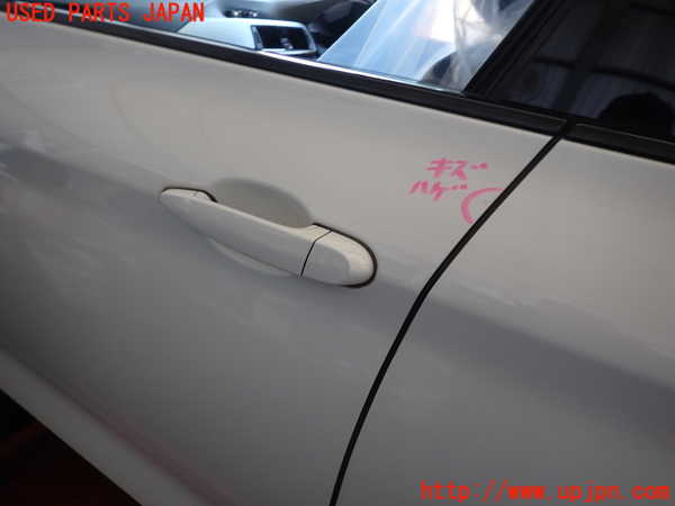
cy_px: 253
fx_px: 487
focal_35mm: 25
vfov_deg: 54.9
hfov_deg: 69.4
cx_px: 338
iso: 100
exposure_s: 1/80
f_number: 2
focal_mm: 4.5
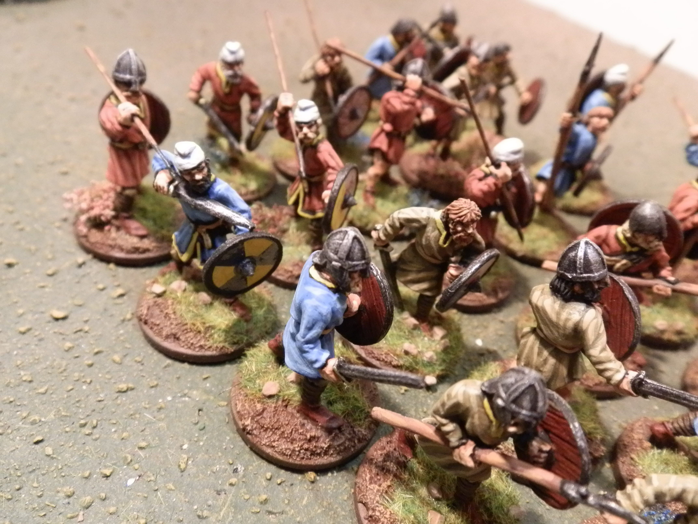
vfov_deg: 49.7
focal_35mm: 28
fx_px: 565
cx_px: 349
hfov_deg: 63.4
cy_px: 262
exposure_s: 1/50
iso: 400
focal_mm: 5
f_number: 3.1
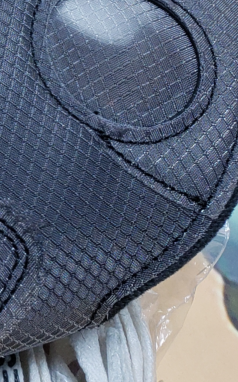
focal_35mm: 108
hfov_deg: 9.7
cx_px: -440
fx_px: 1121
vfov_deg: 18.2
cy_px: -87
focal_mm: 4.3
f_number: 1.5
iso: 50
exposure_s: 1/354
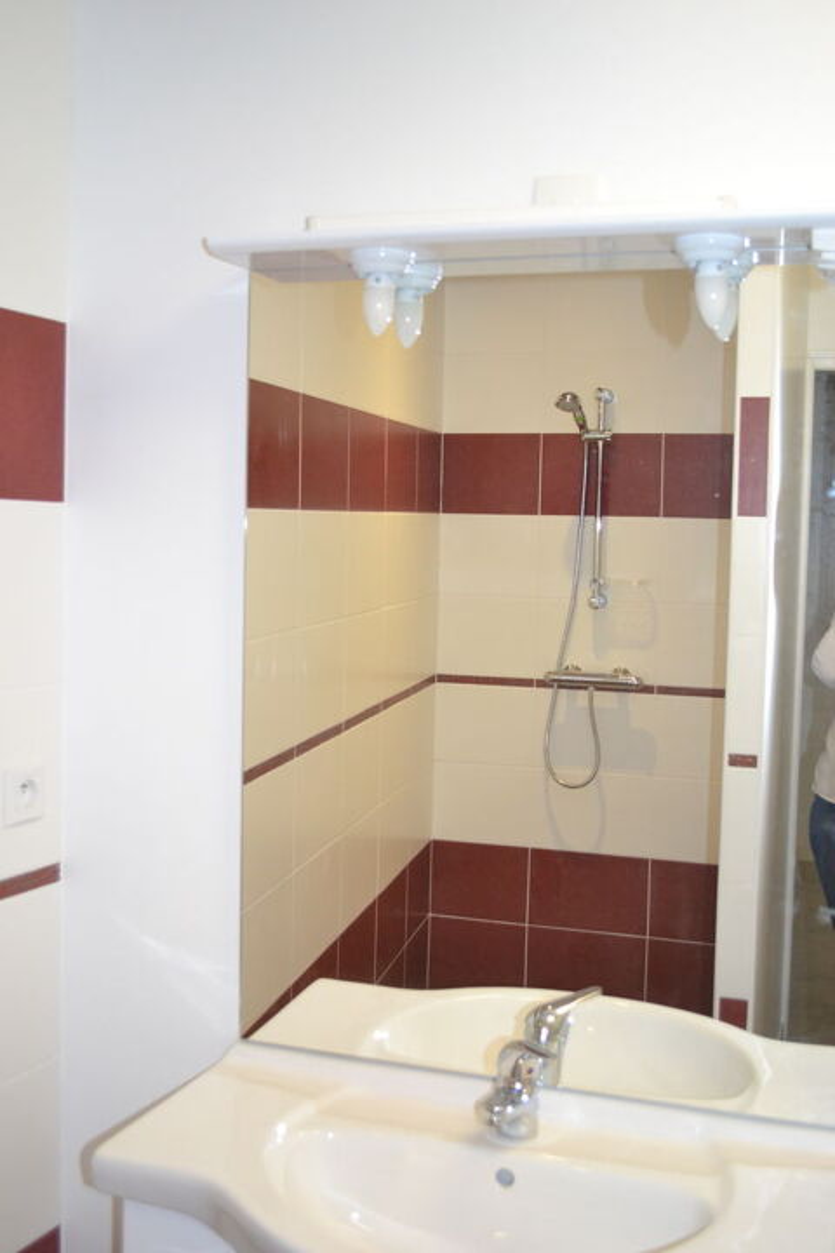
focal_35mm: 39
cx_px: 418
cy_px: 626
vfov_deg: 49.6
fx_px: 1357
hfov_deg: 34.2
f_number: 4.2
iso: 1400
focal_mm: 26
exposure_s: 1/60
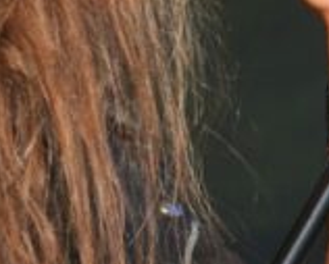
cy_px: -202
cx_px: 192
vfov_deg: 1.6
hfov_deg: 2.0
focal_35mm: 984
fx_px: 9599
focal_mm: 144
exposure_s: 1/250
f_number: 5.6
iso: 125
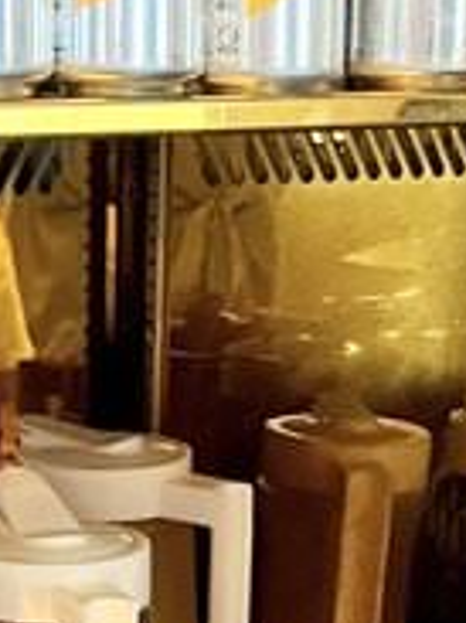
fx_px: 2552
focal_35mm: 142
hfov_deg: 10.4
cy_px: 797
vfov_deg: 13.4
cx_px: 102
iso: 400
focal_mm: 5.1
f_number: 1.6
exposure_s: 1/59
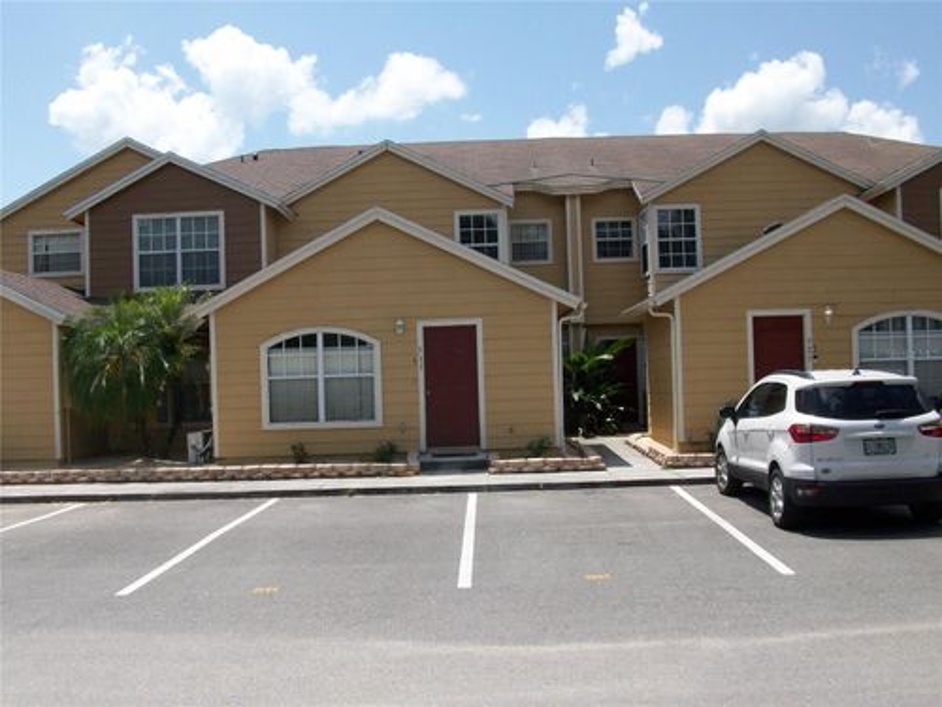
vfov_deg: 41.8
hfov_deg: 54.0
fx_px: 925
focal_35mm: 34
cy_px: 354
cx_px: 471
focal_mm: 5.7
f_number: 5.5
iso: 64
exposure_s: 1/368
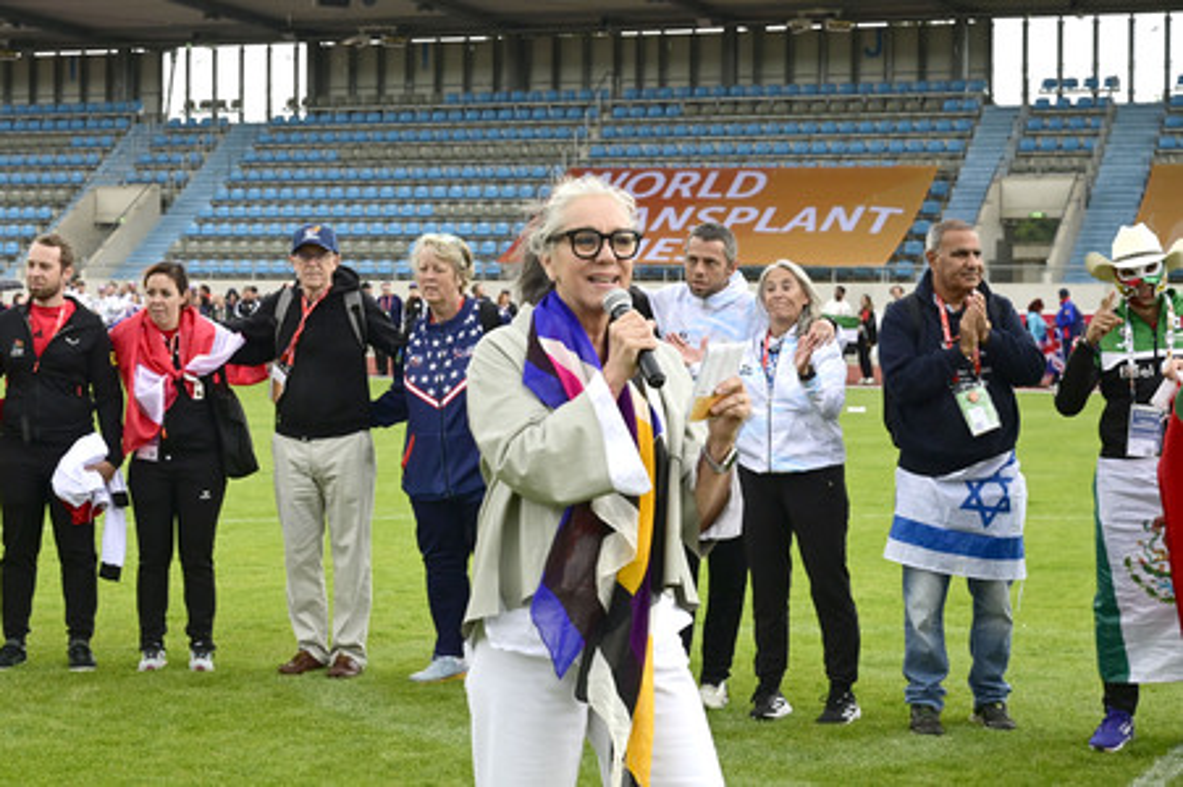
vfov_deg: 20.0
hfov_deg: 29.7
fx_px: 2233
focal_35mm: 68
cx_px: 592
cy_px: 394
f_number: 8
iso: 2000
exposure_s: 1/320
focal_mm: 68
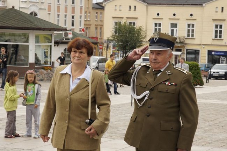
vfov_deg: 13.0
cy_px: 76
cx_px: 114
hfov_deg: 19.5
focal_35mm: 105
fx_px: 661
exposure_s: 1/200
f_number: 13
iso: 400
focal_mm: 70
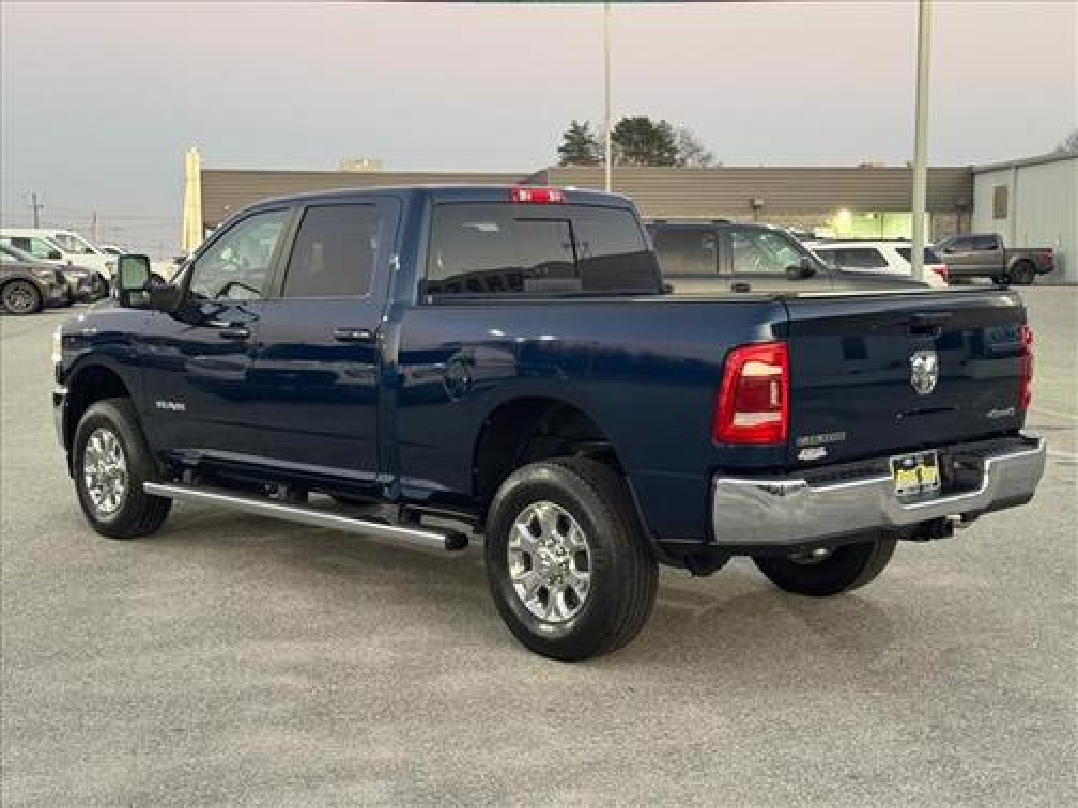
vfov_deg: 30.3
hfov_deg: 39.7
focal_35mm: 48
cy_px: 404
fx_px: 1495
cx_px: 539
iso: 250
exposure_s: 1/46
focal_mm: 6.76
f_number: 1.78
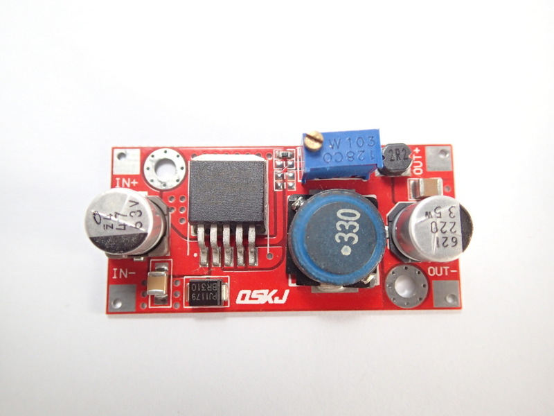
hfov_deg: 60.0
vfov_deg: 46.8
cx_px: 277
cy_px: 208
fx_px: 480
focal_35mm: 30
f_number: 2.3
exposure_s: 1/125
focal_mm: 5.5
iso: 500
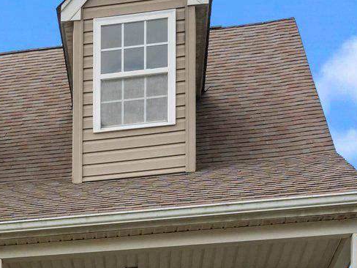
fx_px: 1165
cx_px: -137
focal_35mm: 113
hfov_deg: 16.3
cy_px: 341
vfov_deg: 12.7
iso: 500
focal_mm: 28
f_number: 8
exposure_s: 1/800
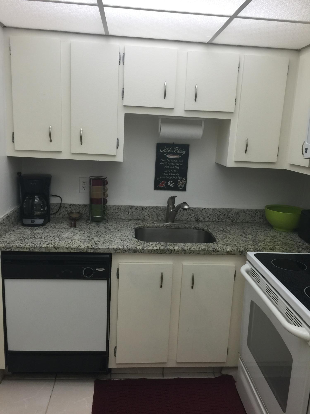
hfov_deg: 48.2
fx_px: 346
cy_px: 207
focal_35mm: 29
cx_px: 155
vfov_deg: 61.7
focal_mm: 4.15
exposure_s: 1/30
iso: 40
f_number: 2.2
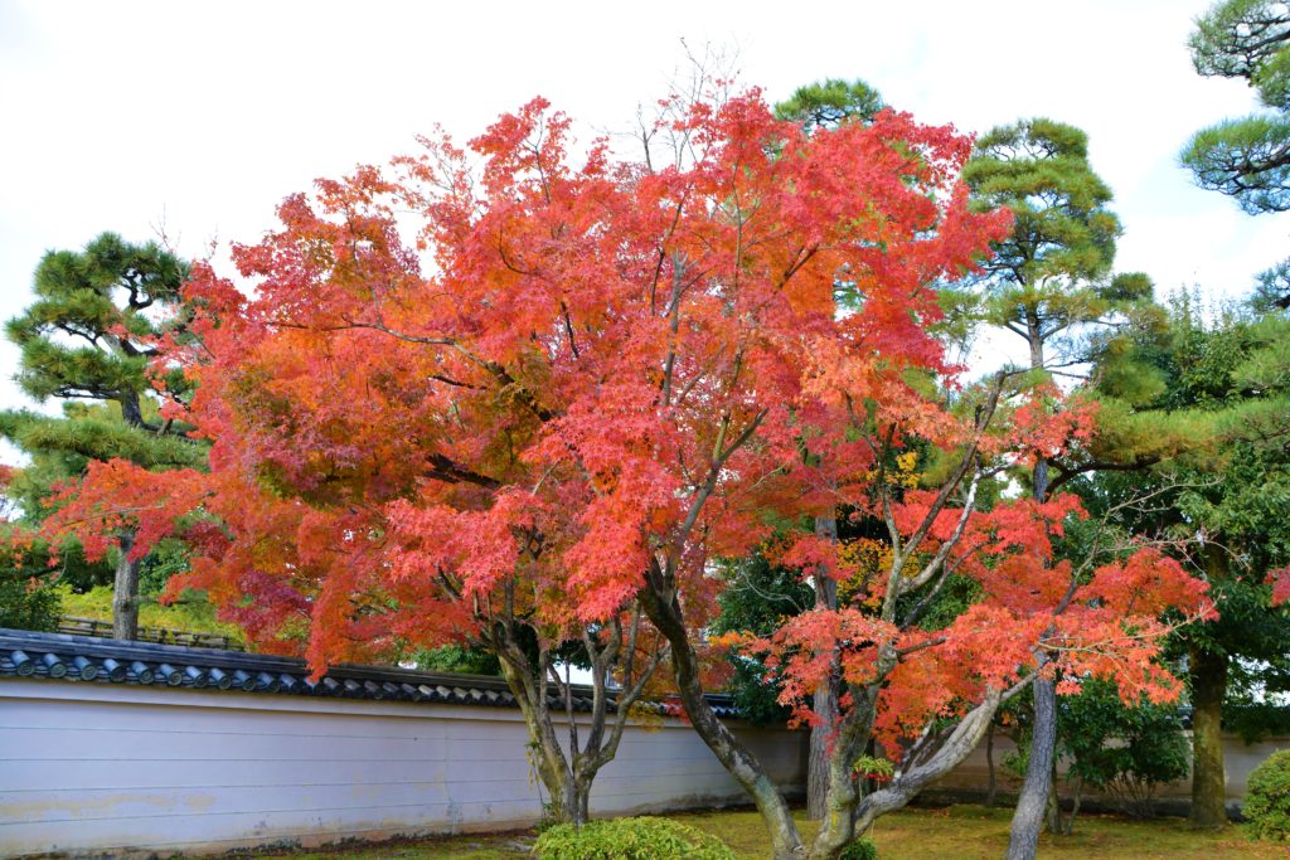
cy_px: 430
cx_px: 645
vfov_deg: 47.9
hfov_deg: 67.4
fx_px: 968
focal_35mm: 27
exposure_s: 1/100
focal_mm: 18
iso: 100
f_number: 5
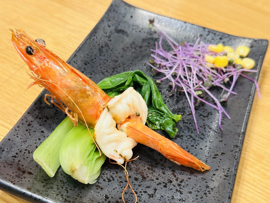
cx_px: 135
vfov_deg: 30.3
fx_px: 374
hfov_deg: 39.7
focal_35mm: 48
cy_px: 102
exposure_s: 1/60
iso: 125
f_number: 1.78
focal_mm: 6.86
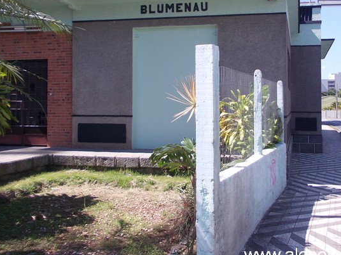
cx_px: 224
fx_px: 394
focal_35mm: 40
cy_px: 96
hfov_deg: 46.2
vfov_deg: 35.8
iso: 80
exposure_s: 1/160
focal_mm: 4
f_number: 5.4
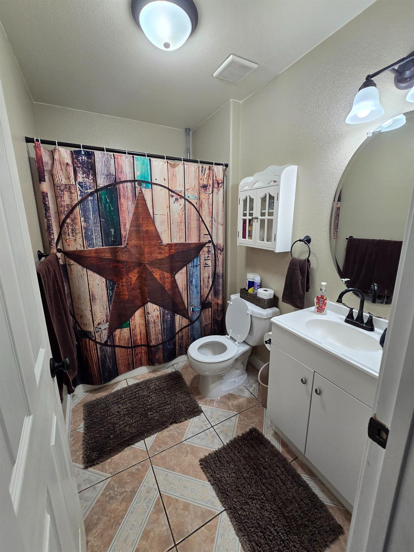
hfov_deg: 89.9
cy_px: 276
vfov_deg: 106.2
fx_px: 207
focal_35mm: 13
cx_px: 207
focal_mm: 2.2
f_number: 2.2
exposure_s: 1/60
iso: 200
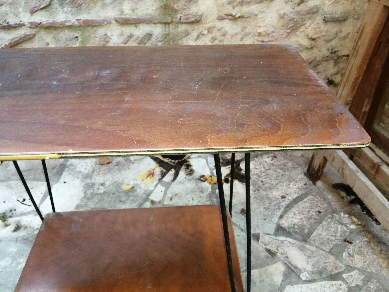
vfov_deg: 53.1
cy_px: 146
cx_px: 194
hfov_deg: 67.3
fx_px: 292
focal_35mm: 26
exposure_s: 1/33.3
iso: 250
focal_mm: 3.46
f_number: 1.8
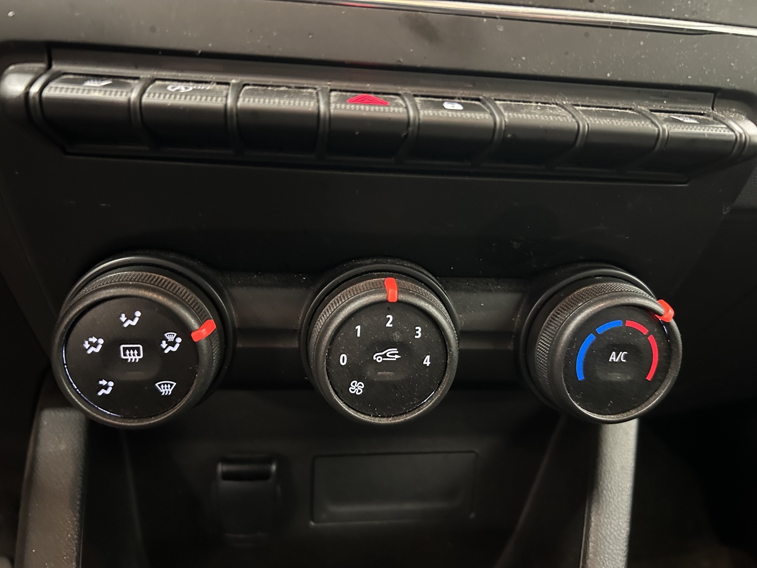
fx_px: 569
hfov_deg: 67.3
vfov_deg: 53.1
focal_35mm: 26
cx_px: 378
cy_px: 284
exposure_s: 1/25
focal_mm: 5.7
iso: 800
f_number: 1.5
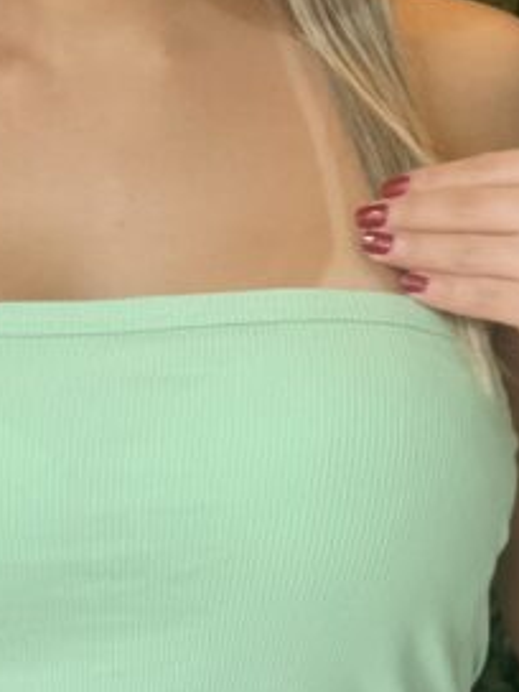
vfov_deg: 7.5
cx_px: 201
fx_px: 5278
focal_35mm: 264
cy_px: 301
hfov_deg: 5.6
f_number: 2.8
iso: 200
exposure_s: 1/120
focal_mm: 9
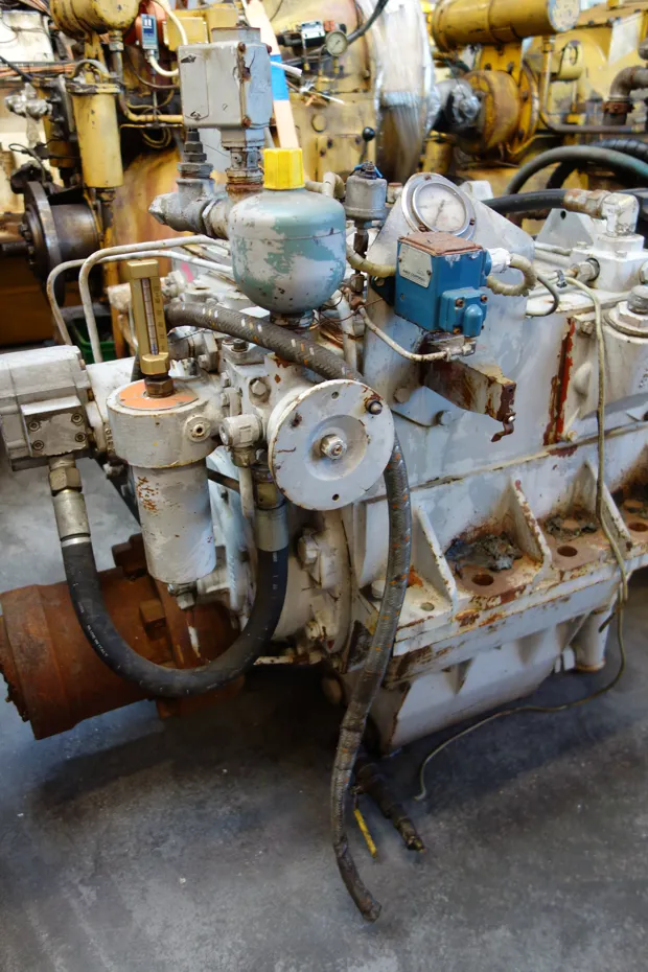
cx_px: 324
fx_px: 756
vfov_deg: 65.5
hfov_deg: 46.4
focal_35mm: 28
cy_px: 486
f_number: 1.8
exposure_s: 1/30
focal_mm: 10.4
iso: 200
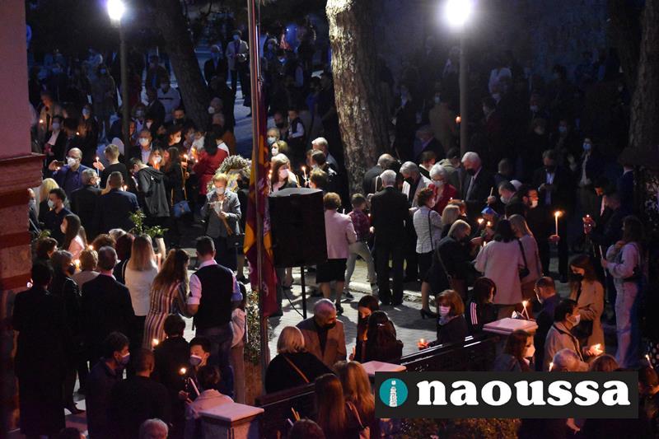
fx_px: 1922
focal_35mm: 105
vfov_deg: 13.0
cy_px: 220
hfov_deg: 19.5
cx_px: 330
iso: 11400
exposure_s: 1/125
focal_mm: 70
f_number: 4.5
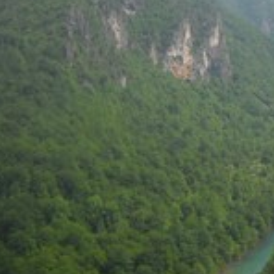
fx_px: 878
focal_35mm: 98
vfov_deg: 17.6
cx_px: 300
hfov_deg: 17.2
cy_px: 59
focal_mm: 6.72
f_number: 5.5
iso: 64
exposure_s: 1/284
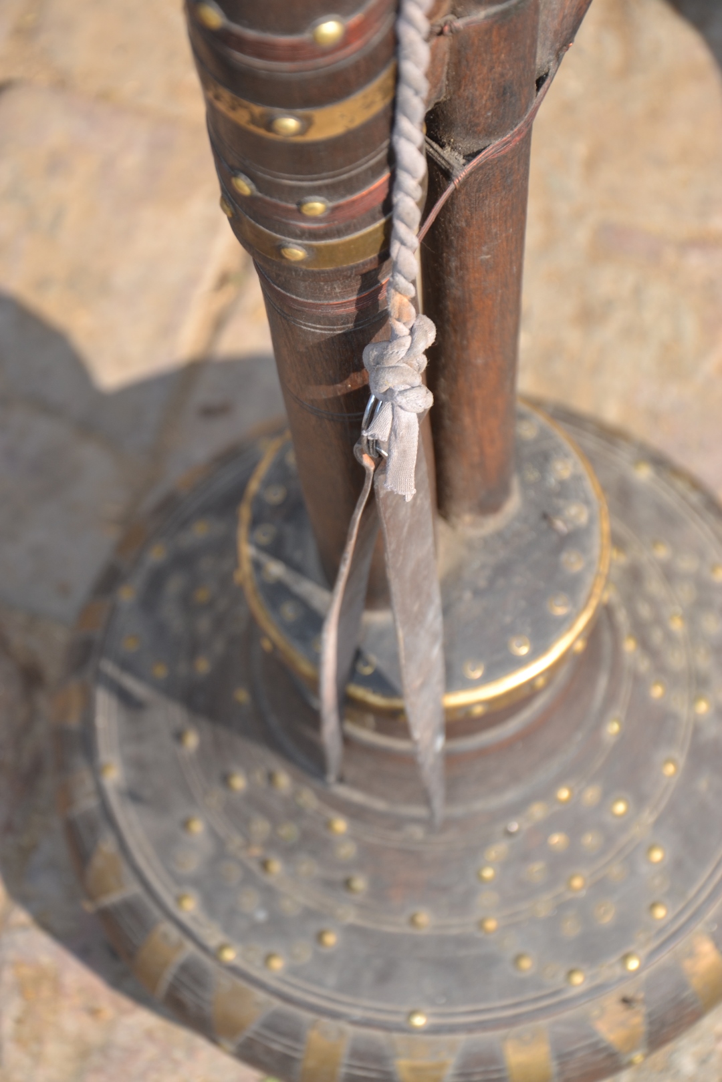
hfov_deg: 13.0
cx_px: 361
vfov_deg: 19.5
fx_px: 3159
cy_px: 541
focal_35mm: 105
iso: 100
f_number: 6.3
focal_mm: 70
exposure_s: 1/200
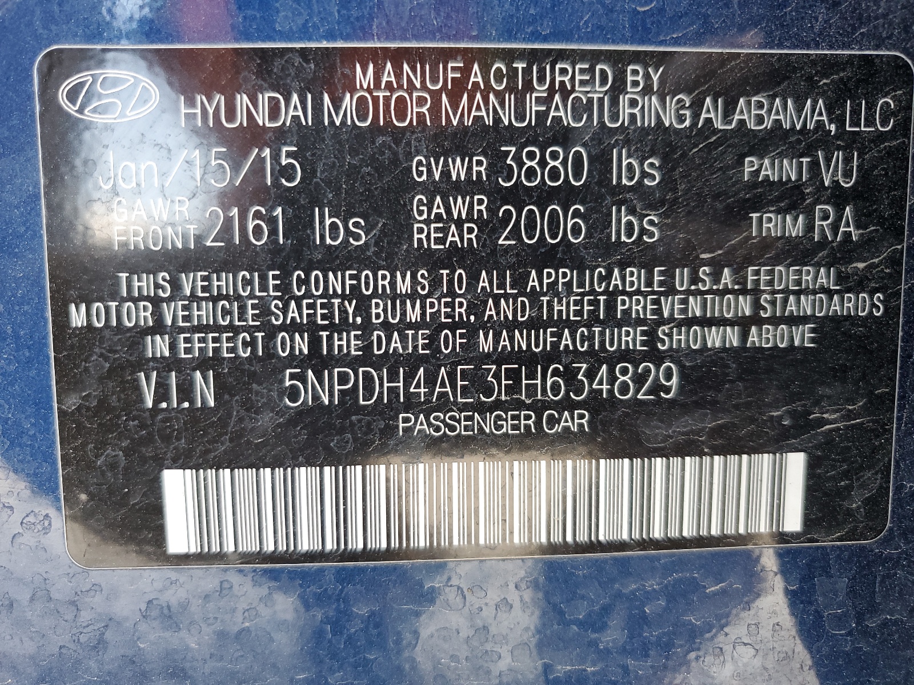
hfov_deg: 67.3
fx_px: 687
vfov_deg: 53.1
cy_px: 342
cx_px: 457
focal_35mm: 26
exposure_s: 1/60.2
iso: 63
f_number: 1.5
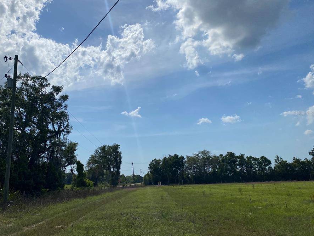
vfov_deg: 46.8
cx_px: 133
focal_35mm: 30
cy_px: 113
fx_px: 272
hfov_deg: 59.7
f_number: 1.8
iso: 32
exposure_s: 1/14286
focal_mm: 4.25
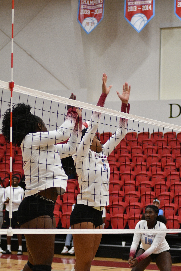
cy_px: 136
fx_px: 792
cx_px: 90
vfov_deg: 19.5
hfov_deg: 13.0
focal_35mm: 105
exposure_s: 1/640
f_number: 4
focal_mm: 70
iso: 4000
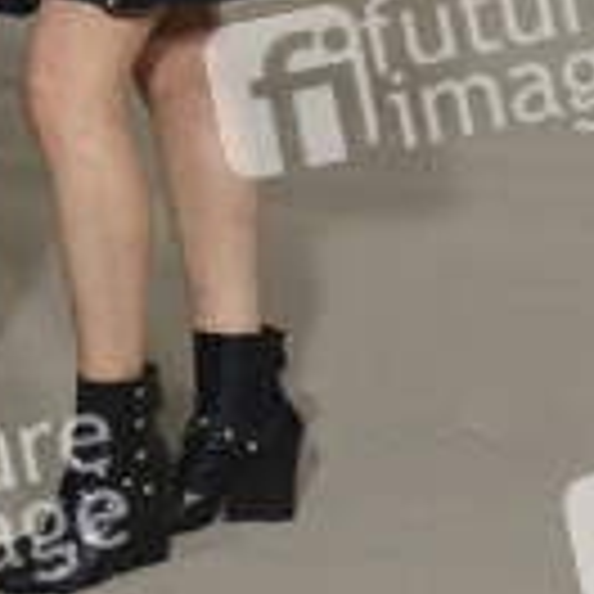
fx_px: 3514
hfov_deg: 9.6
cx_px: 29
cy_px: -153
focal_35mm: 181
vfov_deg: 9.5
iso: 1600
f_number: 6.3
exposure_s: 1/250
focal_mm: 70
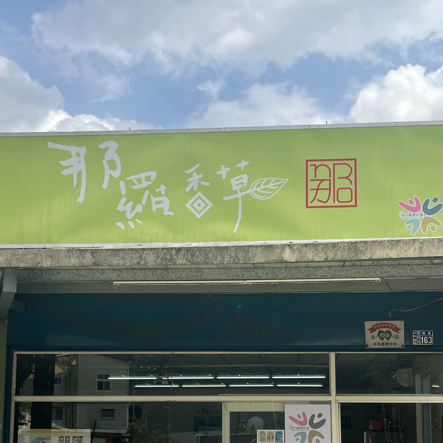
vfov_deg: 33.8
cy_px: 343
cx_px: 236
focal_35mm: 49
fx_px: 709
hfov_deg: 34.7
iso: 50
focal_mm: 5.1
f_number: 1.6
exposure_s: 1/2513
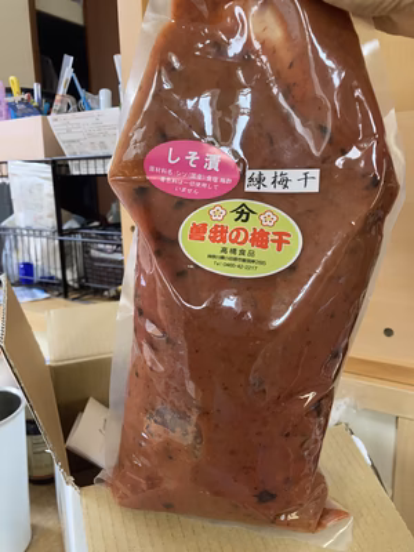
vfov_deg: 63.4
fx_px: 446
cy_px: 276
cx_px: 207
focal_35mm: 28
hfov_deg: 49.7
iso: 320
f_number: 1.8
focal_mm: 3.99
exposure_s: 1/56
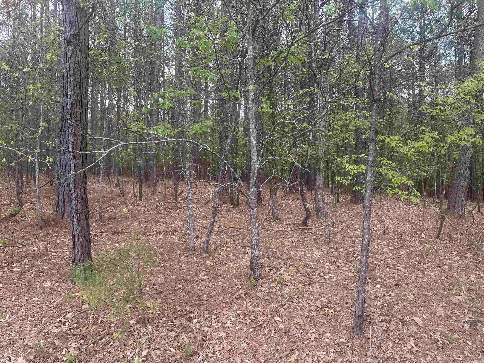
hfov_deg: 71.6
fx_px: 336
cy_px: 182
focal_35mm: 24
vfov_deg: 56.8
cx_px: 242
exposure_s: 1/271
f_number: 1.78
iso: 80
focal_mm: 6.86
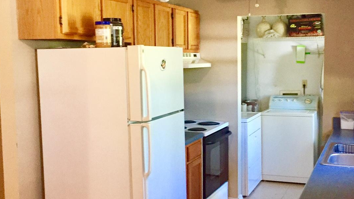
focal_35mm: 48
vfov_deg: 24.9
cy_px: 100
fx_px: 451
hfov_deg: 42.7
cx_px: 208
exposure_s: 1/30
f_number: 2.2
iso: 250
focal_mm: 4.15
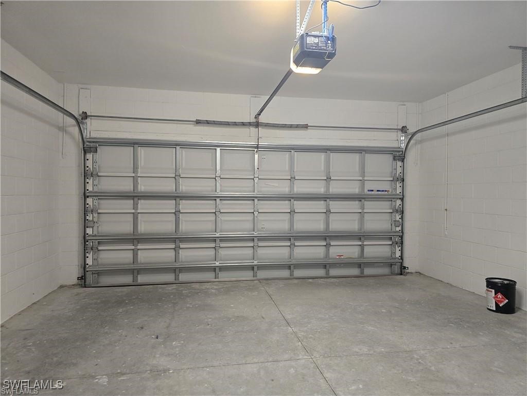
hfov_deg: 73.9
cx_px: 264
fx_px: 350
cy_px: 198
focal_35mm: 23
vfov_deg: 58.9
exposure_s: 1/120
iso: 640
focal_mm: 6.3
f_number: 1.7
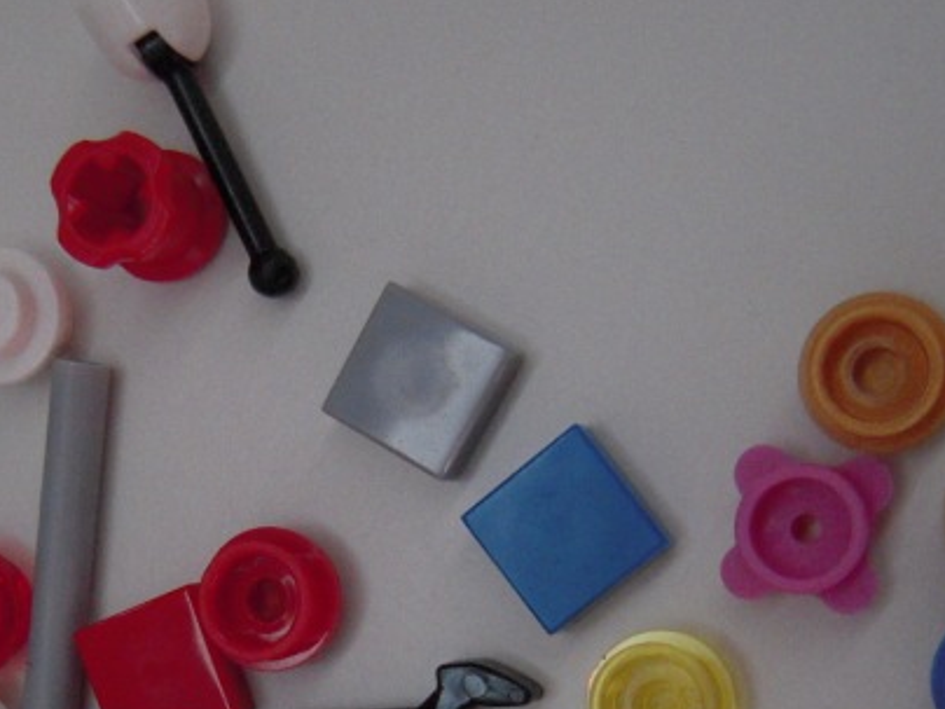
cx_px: 295
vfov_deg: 20.1
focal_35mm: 71
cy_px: 697
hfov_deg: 27.2
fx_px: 1938
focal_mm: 5
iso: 400
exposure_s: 1/100
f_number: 2.7
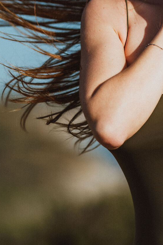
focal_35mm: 243
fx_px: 1652
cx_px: 215
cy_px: 107
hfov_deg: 5.6
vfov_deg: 8.5
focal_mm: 85
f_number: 1.6
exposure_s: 1/8000
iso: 100
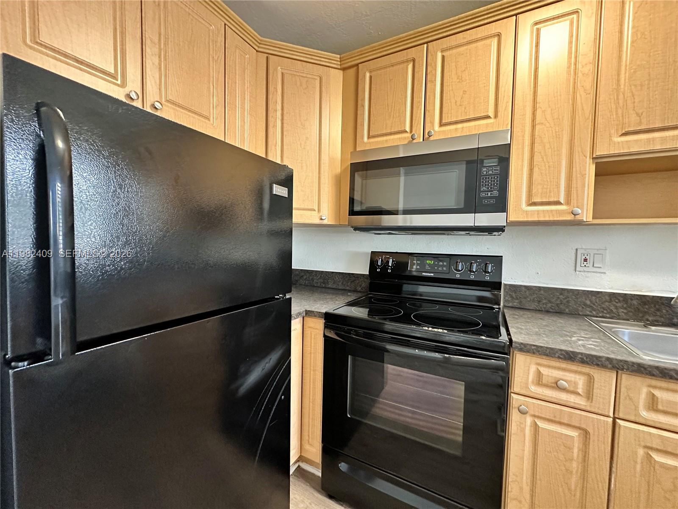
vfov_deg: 85.7
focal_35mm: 14
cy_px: 254
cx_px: 339
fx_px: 274
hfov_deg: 102.1
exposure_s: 1/60
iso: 640
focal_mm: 2.22
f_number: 2.2
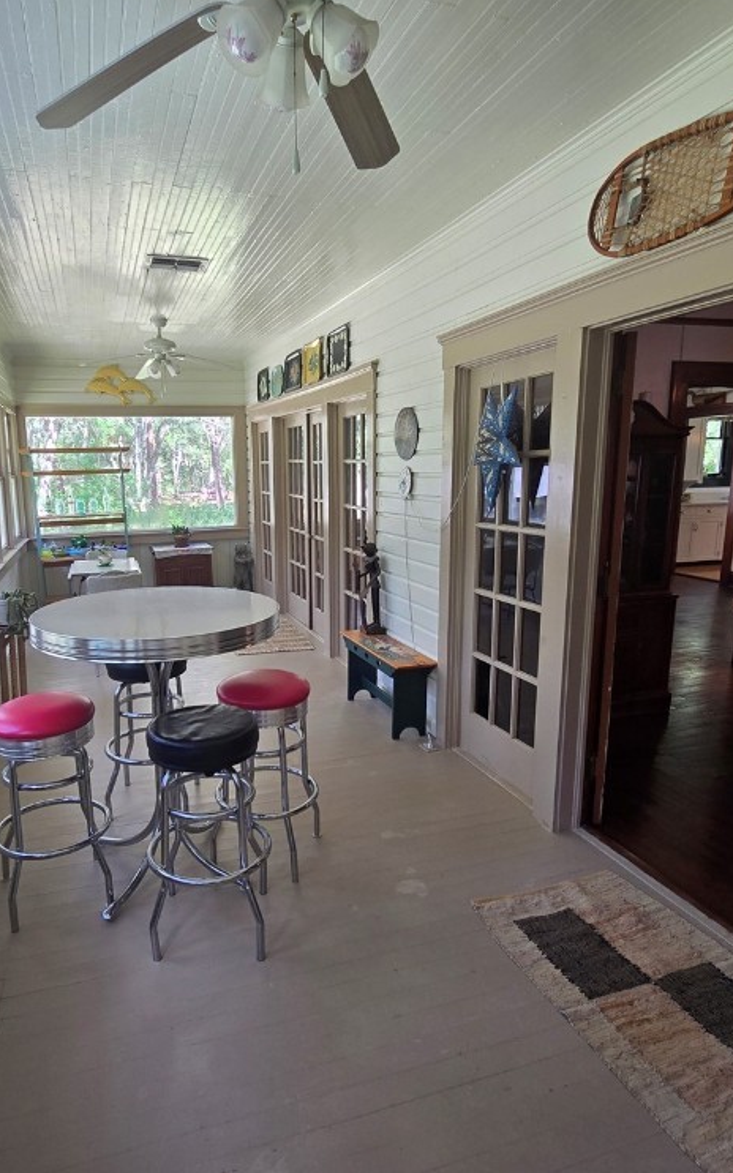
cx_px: 272
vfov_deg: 88.0
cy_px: 592
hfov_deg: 61.3
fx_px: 608
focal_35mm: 19
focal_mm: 2.2
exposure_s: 1/60
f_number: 2.2
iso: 64
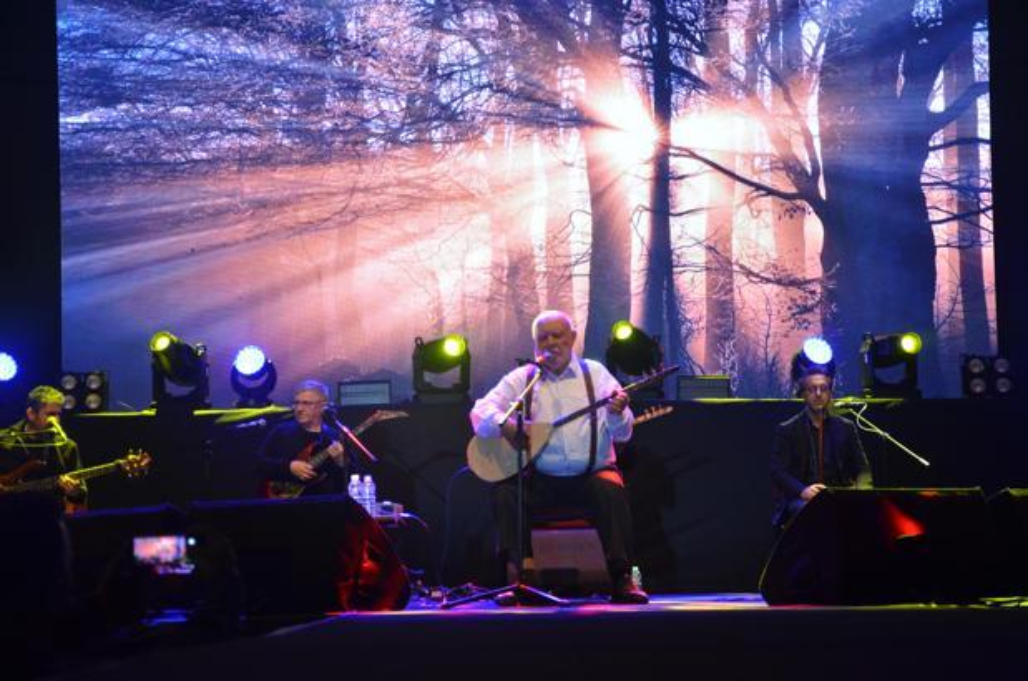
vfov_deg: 18.1
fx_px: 2137
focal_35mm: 75
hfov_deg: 27.0
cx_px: 514
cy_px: 340
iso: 800
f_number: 5
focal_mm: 50
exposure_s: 1/50
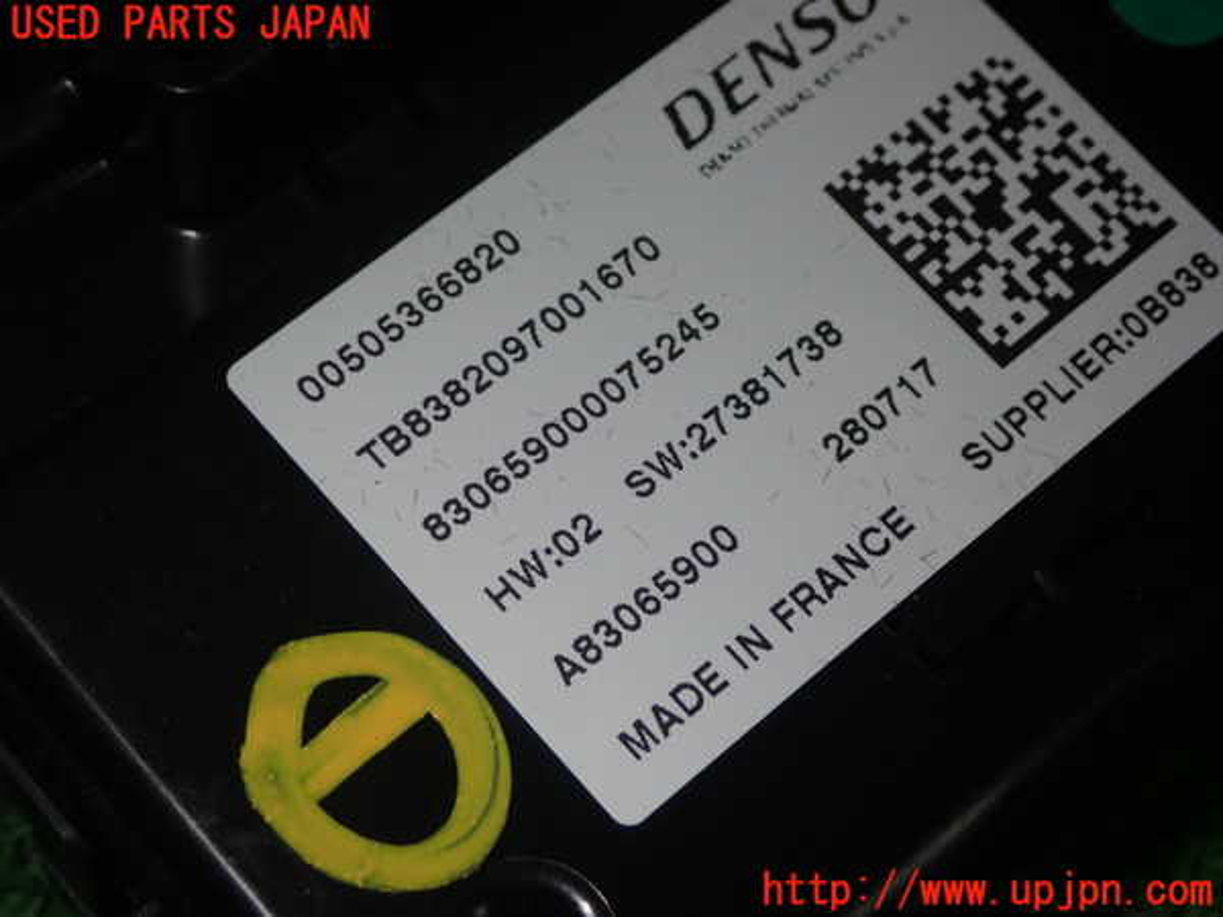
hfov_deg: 25.3
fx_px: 2720
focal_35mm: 77
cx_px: 612
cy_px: 458
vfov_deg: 19.1
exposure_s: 1/80
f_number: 13
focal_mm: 13.65
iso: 200
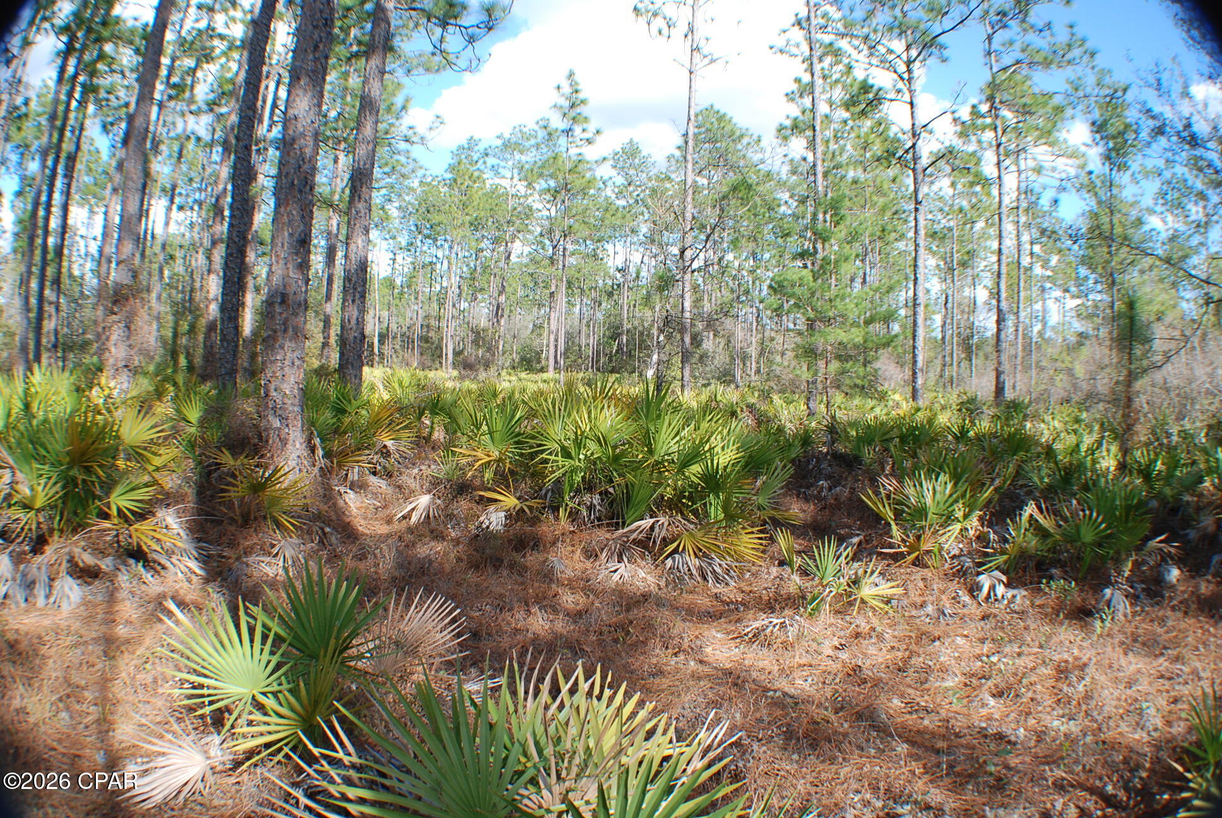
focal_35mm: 36
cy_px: 409
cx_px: 611
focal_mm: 24
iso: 250
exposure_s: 1/250
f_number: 8
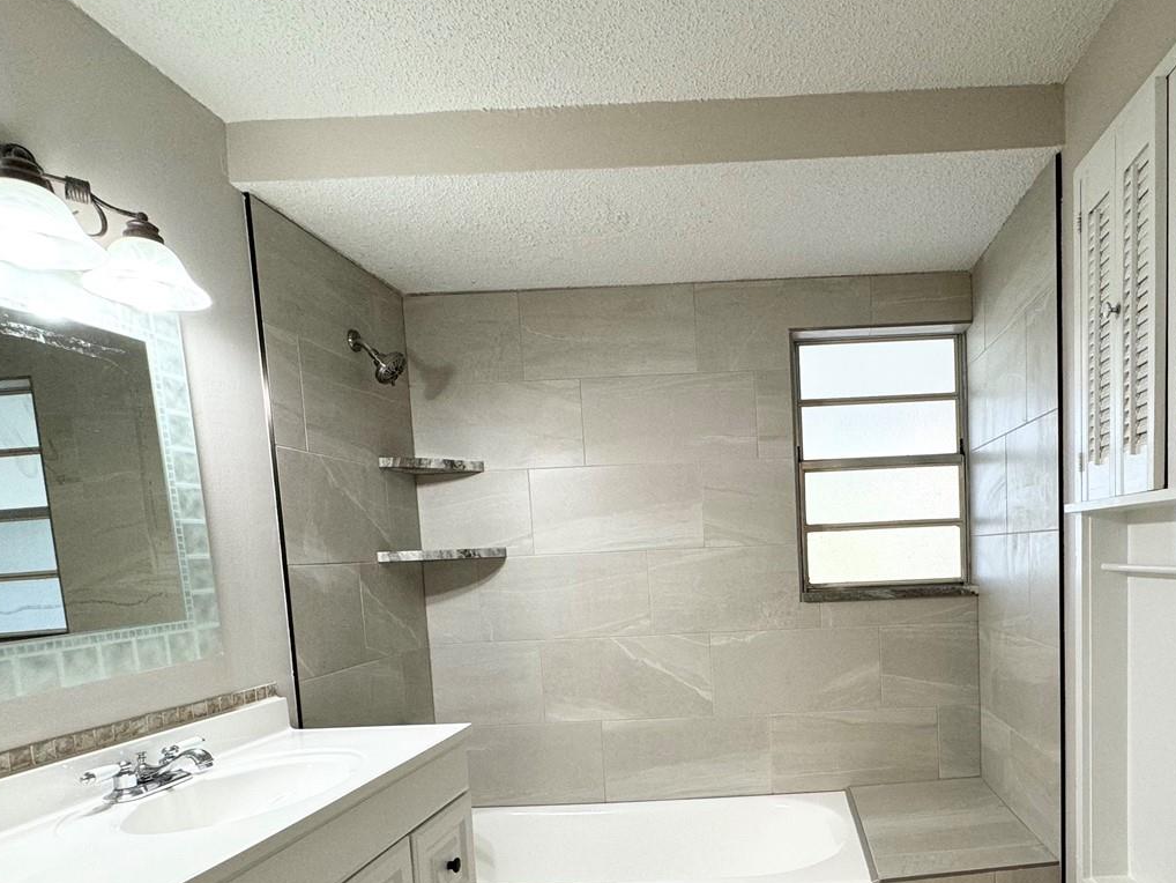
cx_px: 767
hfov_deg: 74.4
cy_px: 621
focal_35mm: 22
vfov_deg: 59.0
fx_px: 748
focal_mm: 2.22
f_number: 2.2
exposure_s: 1/120
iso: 160
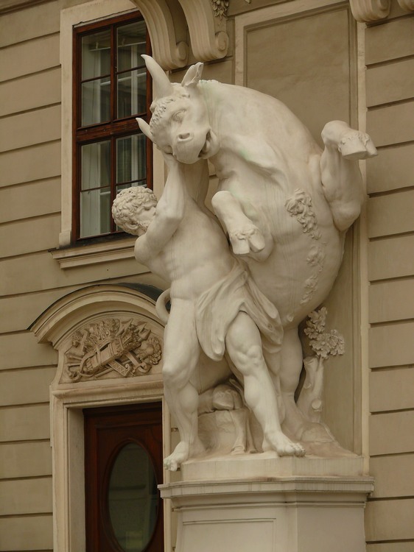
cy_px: 276
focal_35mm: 158
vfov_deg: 12.5
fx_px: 2521
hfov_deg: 9.4
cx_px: 207
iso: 100
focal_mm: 33.4
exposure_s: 1/125
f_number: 4
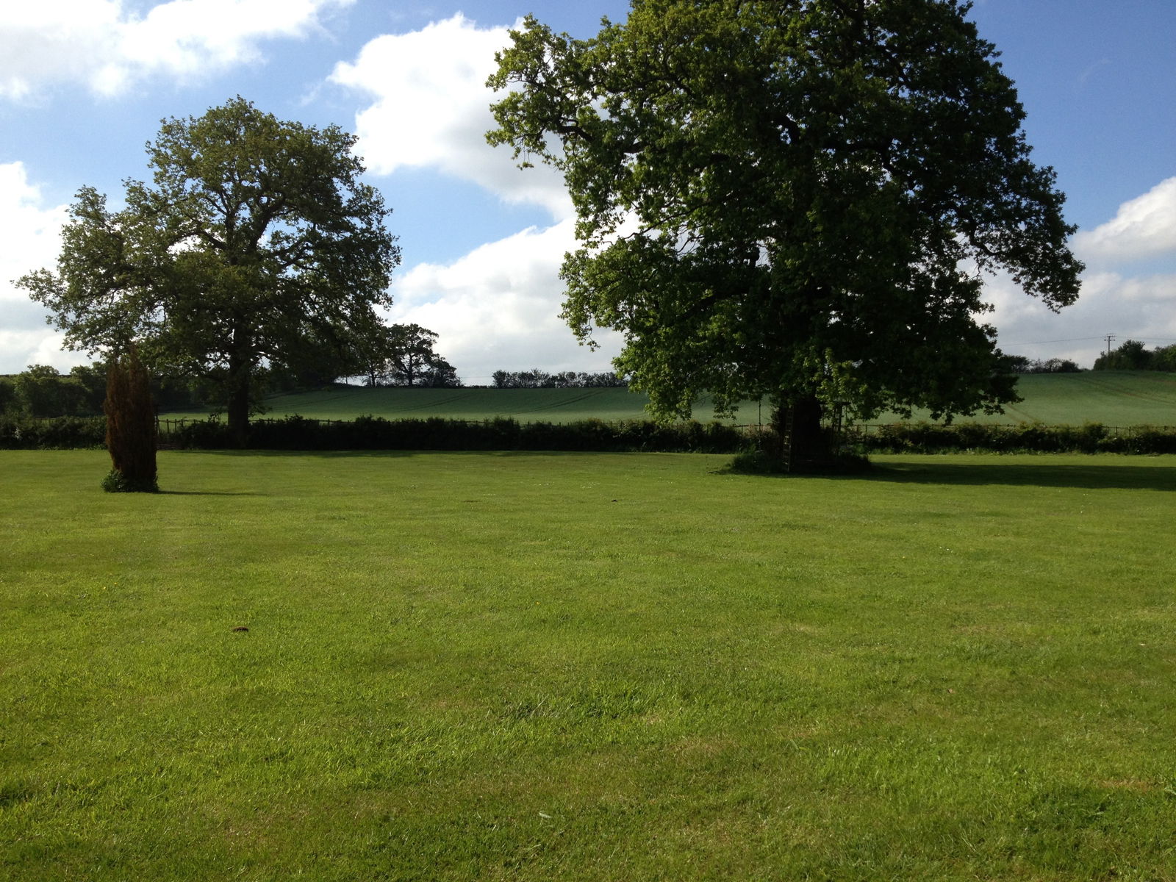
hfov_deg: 52.6
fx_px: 1189
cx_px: 588
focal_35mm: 35
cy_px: 441
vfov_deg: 40.7
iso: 50
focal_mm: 4.28
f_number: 2.4
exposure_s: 1/1623
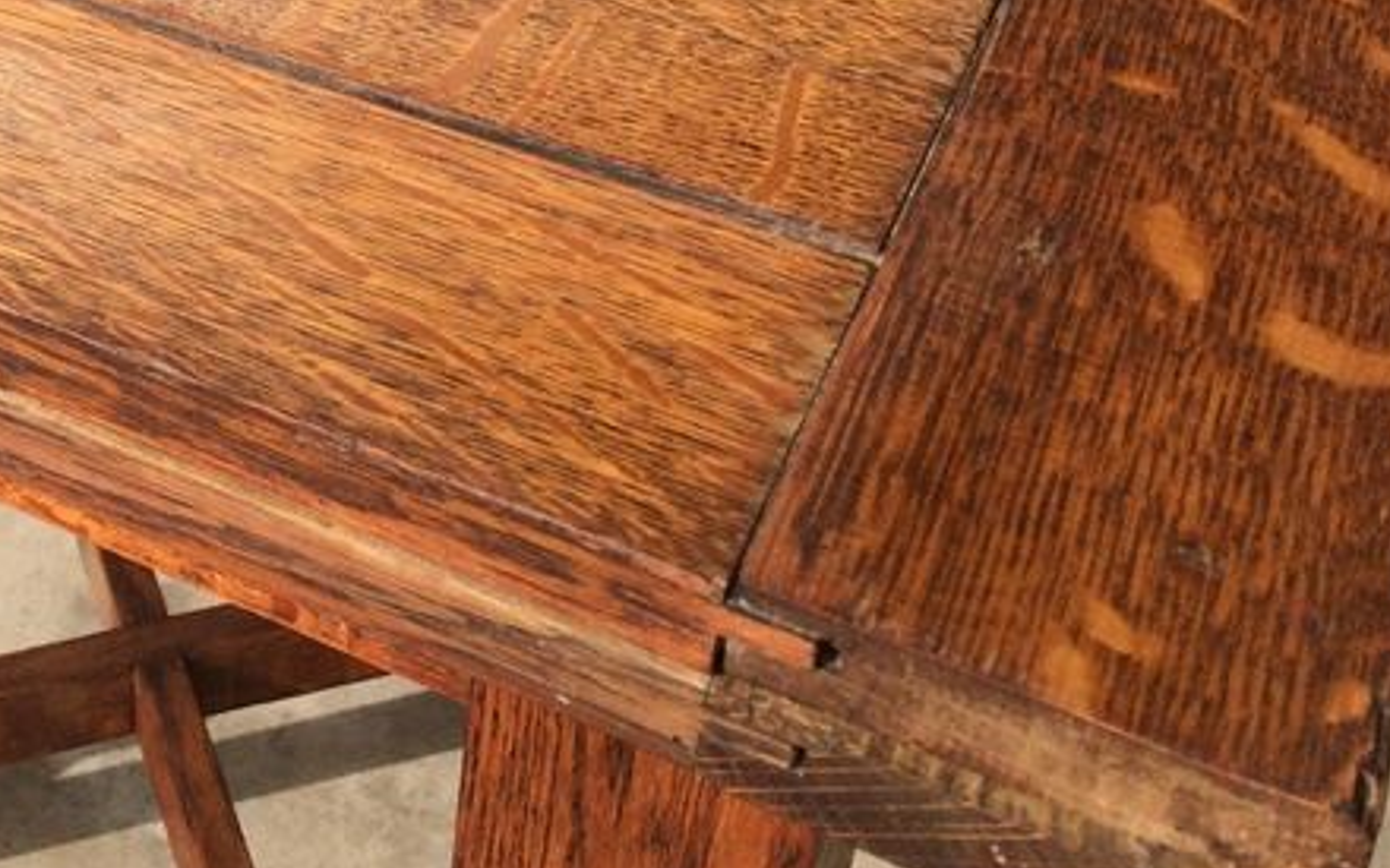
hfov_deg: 30.3
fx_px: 2462
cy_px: -103
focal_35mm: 65
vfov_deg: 19.1
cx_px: 174
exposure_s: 1/1866
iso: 32
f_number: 2.2
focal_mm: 4.12
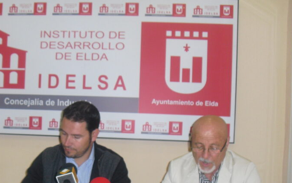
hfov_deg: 37.0
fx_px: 430
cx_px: 87
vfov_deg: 23.7
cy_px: 138
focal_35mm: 54
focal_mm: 6.3
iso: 200
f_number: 3.1
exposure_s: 1/125
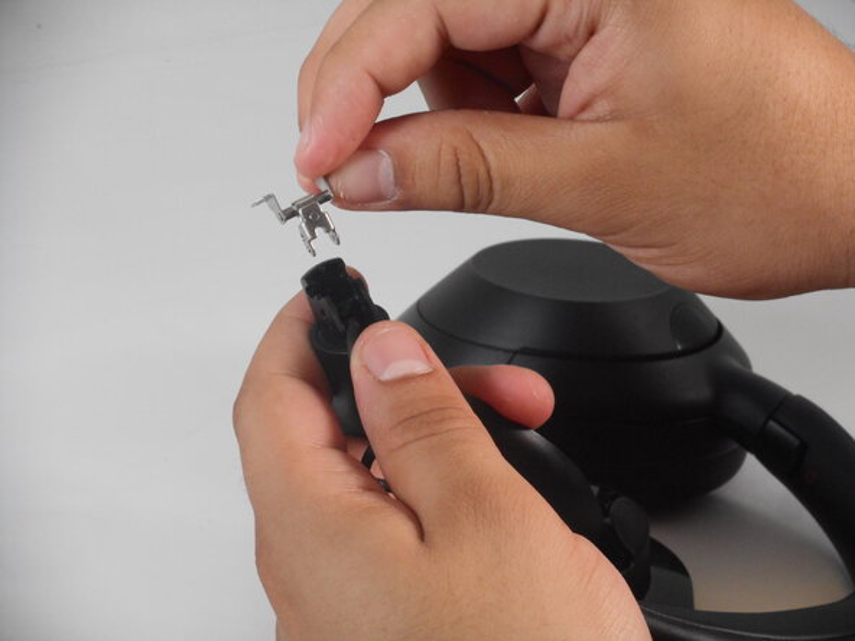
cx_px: 428
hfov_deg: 16.8
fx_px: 2890
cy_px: 320
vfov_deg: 12.7
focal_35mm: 117
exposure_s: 1/60
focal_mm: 20.9
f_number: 5.9
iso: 400
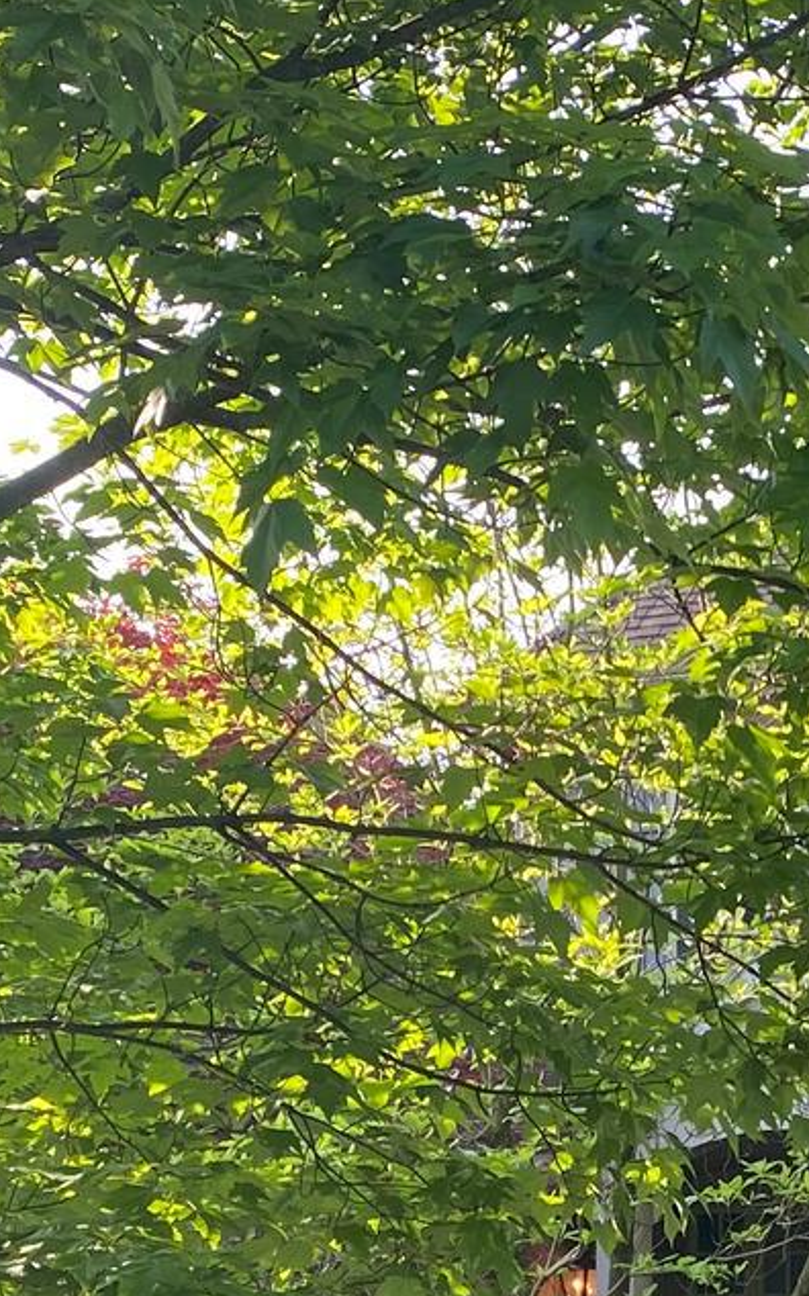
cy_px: 1335
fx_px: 3141
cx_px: 744
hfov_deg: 14.5
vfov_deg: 22.3
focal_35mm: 89
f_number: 1.8
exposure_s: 1/184
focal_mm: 4.25
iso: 32
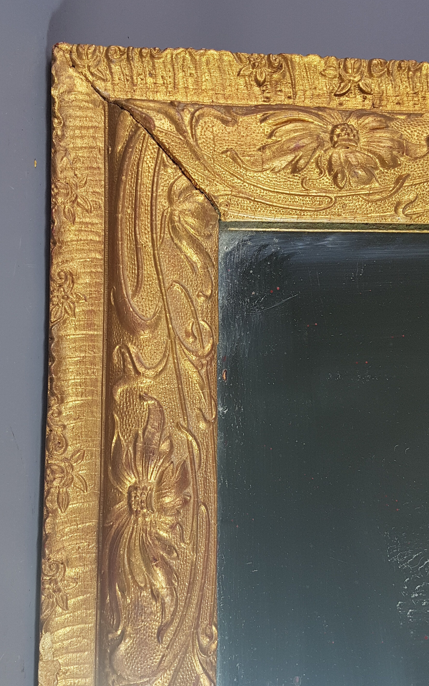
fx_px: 524
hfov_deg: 44.5
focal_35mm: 28
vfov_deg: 66.5
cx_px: 192
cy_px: 338
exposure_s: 1/50
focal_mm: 4.2
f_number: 1.7
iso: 80
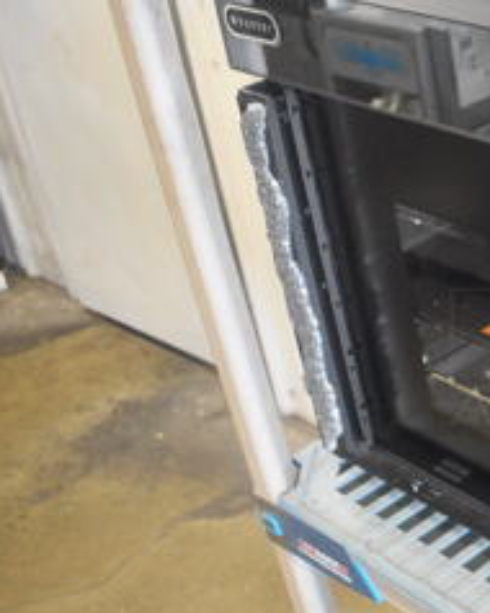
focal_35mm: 65
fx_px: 1180
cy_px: 299
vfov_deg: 29.2
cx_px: 722
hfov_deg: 20.3
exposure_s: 1/125
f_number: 3.5
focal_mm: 18
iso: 2200
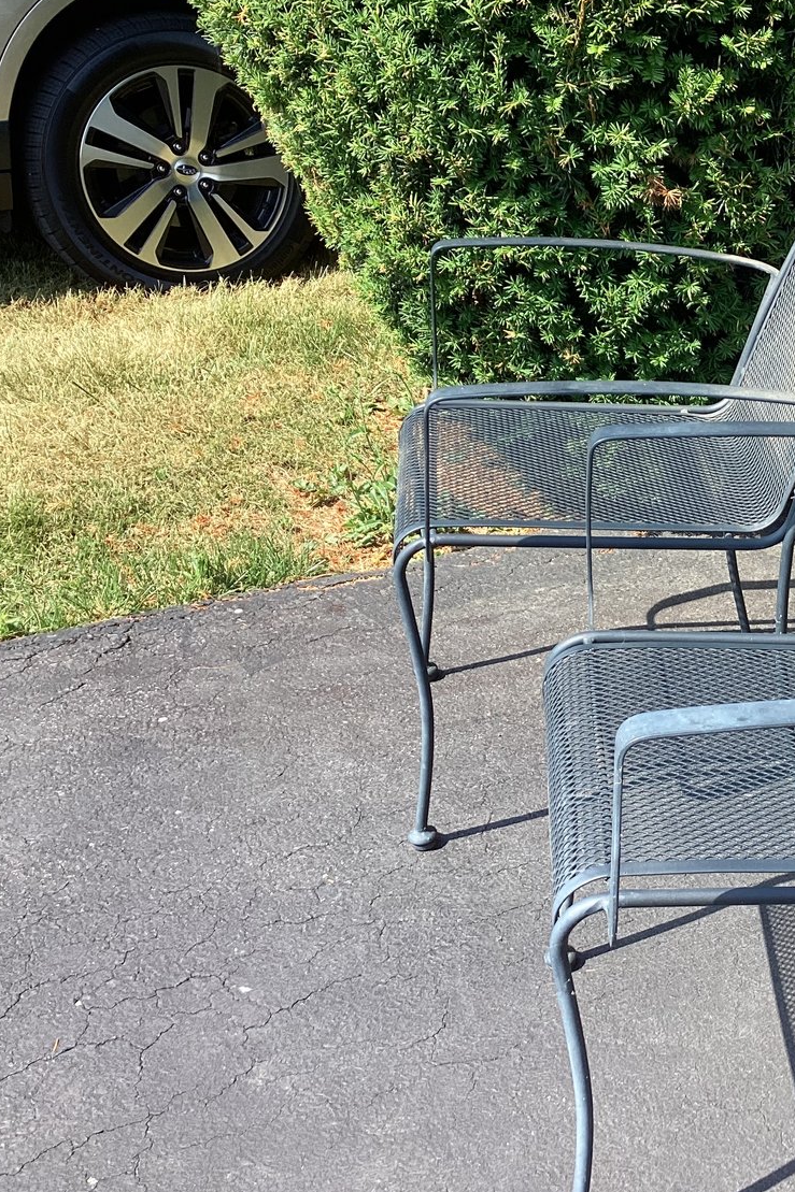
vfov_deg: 44.5
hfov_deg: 28.5
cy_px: 596
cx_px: 803
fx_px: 1458
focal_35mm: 44
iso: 25
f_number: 2.4
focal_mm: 3.3
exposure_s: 1/384
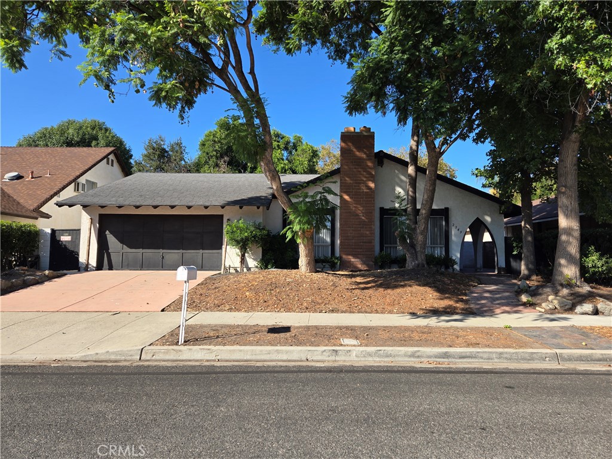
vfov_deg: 58.9
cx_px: 306
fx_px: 407
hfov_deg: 73.9
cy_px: 230
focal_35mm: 23
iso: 25
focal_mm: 5.4
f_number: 1.8
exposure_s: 1/1030
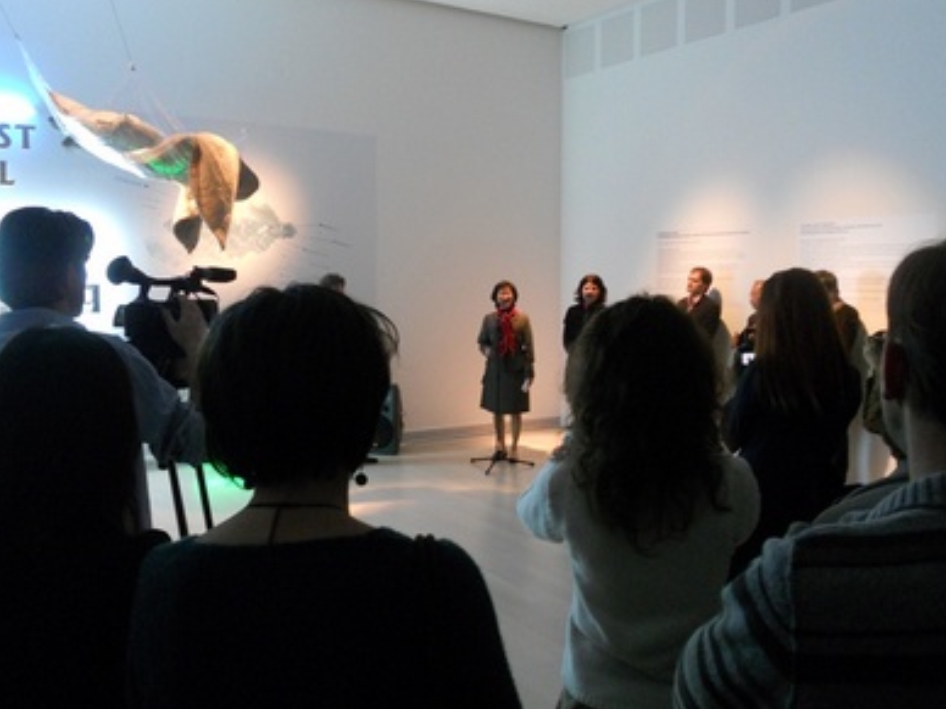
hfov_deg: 55.4
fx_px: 902
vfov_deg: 42.9
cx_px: 473
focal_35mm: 33
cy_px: 348
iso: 400
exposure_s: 1/20
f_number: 3.5
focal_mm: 5.8
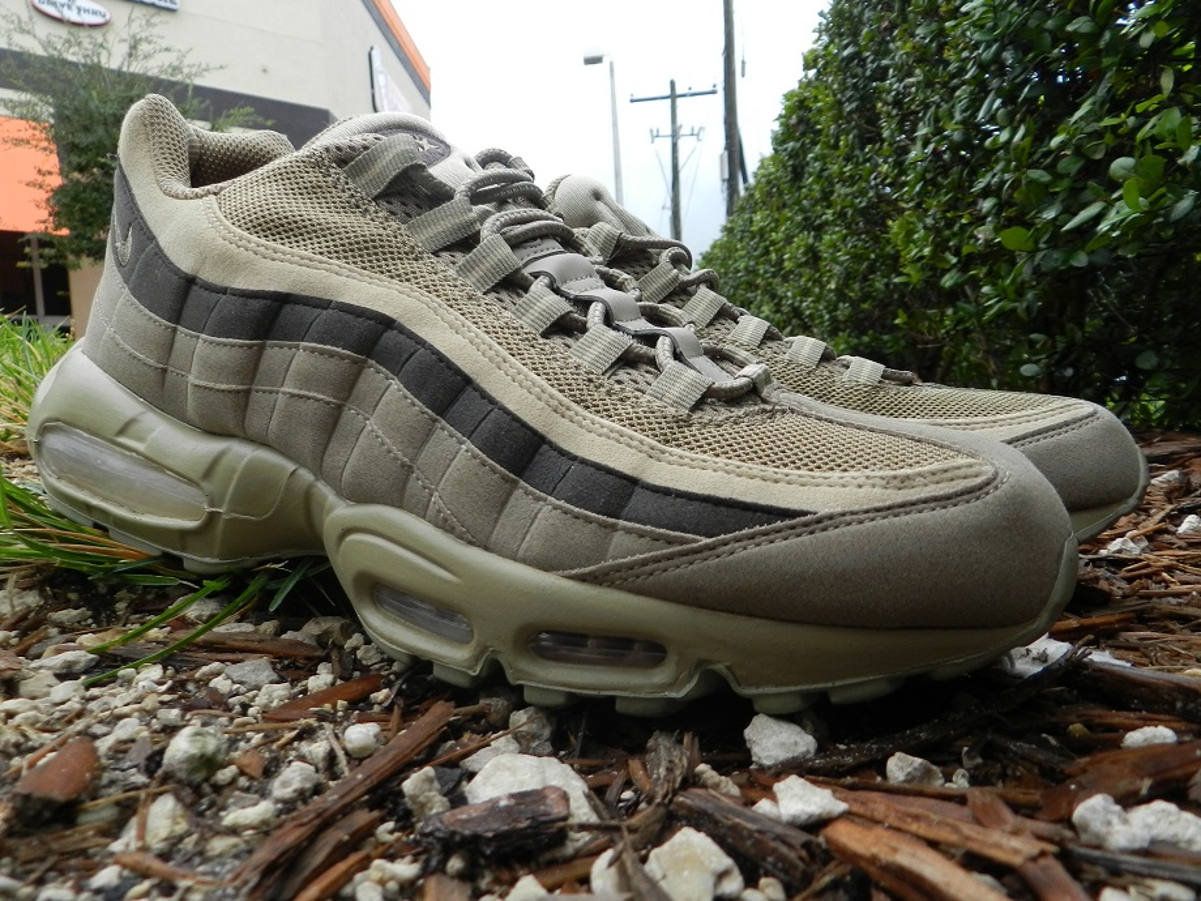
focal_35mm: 23
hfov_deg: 73.9
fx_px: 798
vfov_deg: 58.9
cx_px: 600
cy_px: 450
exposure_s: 1/500
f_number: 3.4
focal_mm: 4
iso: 160
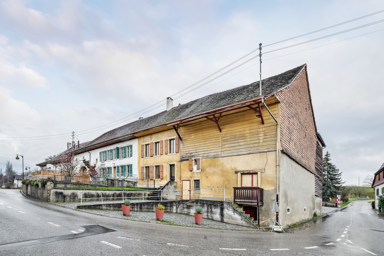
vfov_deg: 81.2
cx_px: 192
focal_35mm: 14
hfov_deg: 104.2
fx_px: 149
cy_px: 128
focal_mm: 14
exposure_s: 1/2.5
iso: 100
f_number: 10
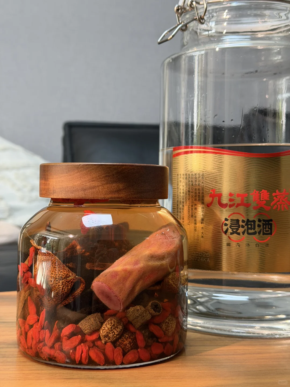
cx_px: 145
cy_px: 194
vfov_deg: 39.7
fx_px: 536
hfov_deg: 30.3
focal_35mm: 48
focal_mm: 6.76
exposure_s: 1/60
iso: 250
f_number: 1.78
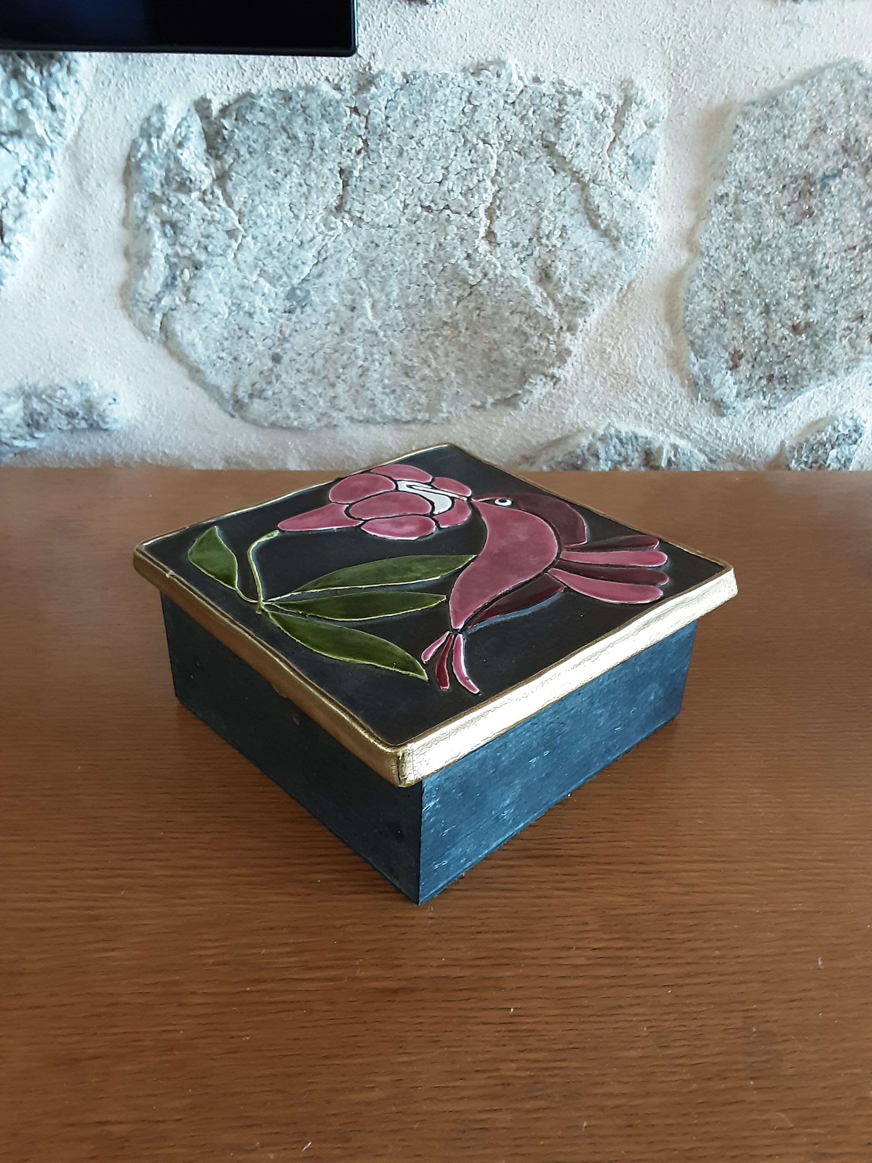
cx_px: 436
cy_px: 582
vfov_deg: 63.4
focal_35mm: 28
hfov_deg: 49.7
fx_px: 940
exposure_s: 1/25
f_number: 1.9
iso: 160
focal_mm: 2.9
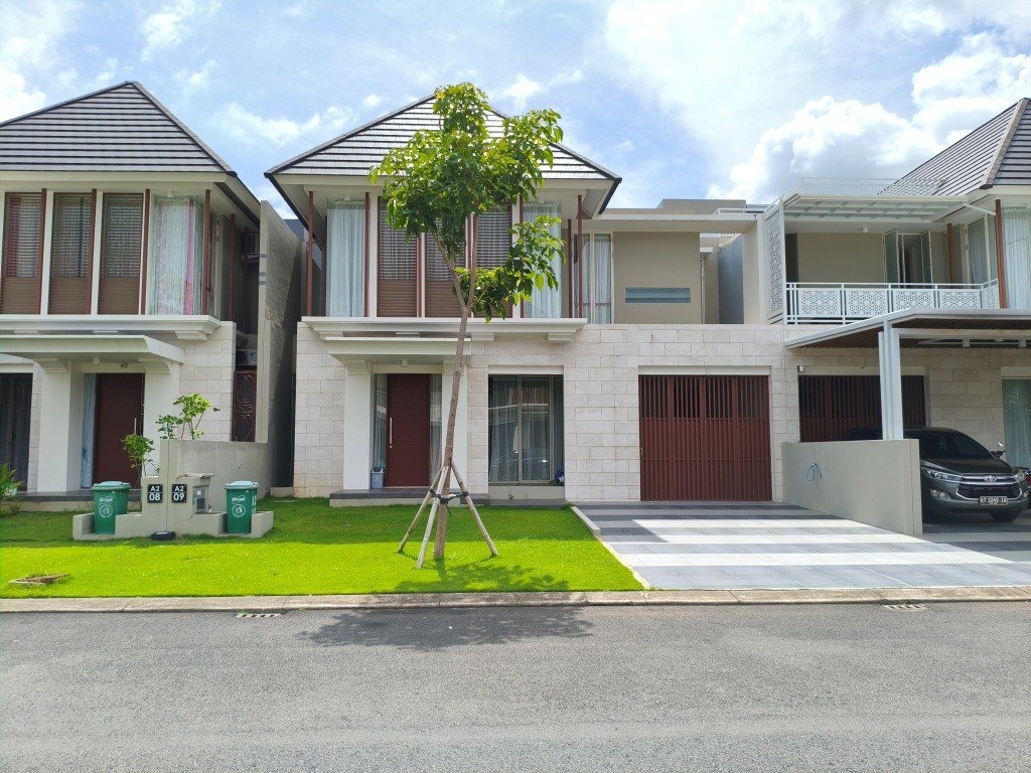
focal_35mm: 26
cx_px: 516
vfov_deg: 53.1
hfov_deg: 67.3
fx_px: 774
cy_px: 386
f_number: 1.5
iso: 80
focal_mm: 4.94
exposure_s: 1/1663
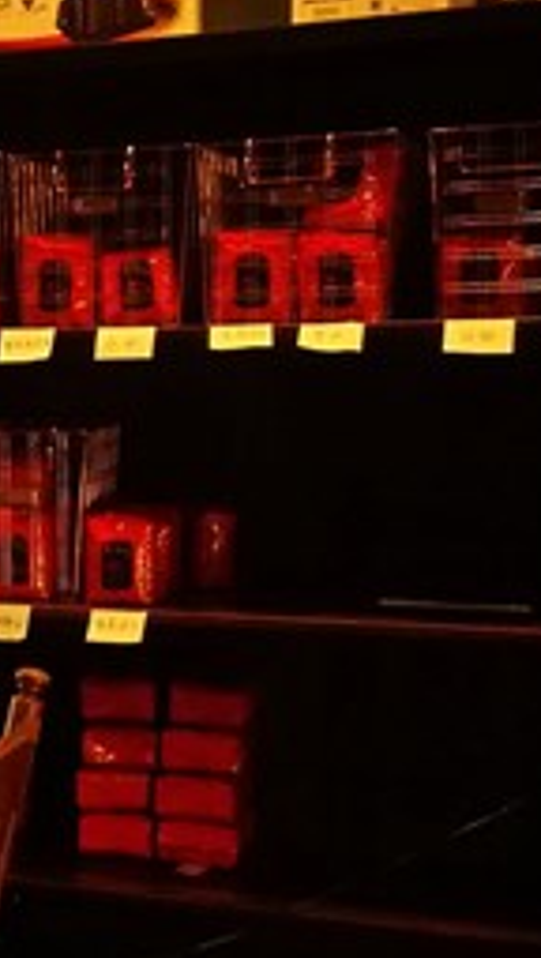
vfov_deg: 25.6
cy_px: 455
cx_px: -755
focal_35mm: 83
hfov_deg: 11.9
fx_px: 2110
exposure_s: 1/24
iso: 500
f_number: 2.2
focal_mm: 4.5
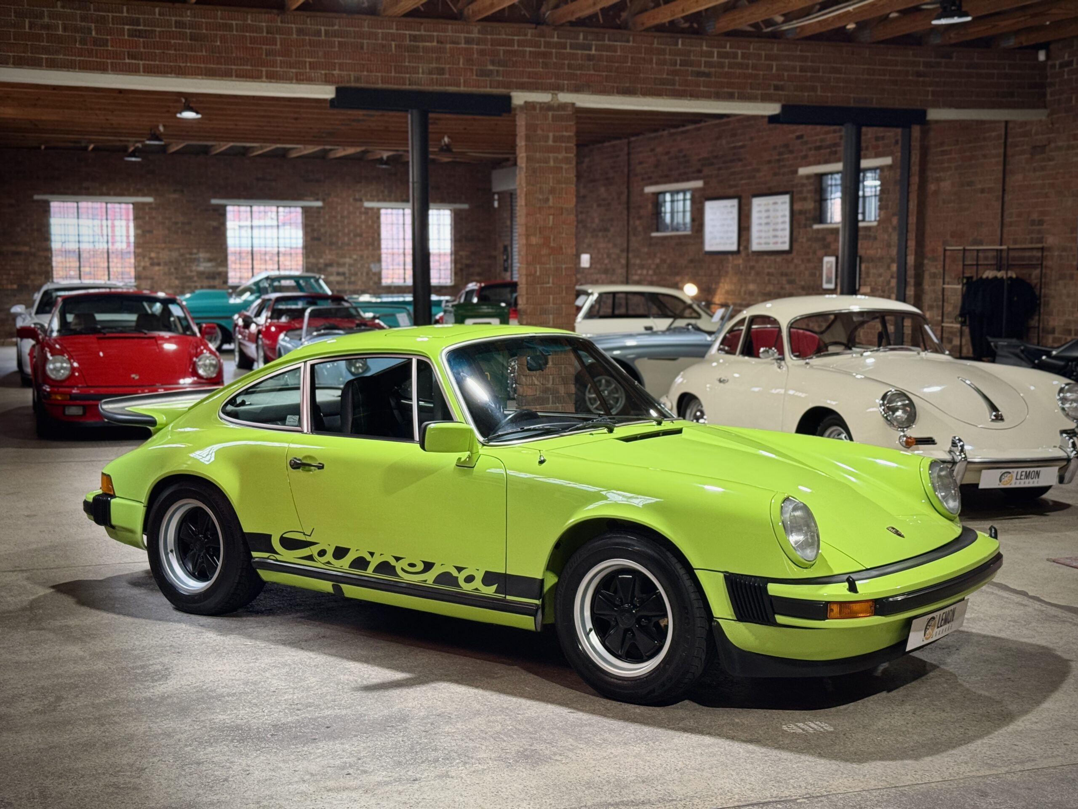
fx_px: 1495
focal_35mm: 48
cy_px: 404
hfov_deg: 39.7
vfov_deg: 30.3
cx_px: 539
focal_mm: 6.76
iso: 160
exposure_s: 1/50
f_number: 1.78
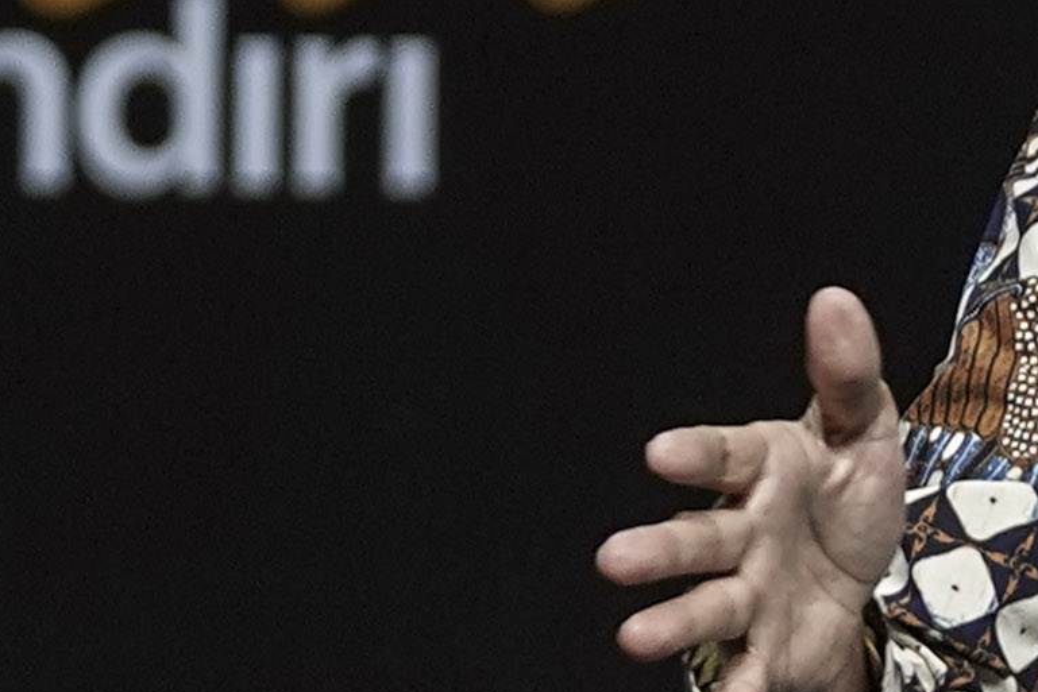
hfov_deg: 1.7
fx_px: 34777
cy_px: 265
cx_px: 1761
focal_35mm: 1206
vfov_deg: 1.1
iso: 500
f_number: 2.8
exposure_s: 1/200
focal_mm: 155
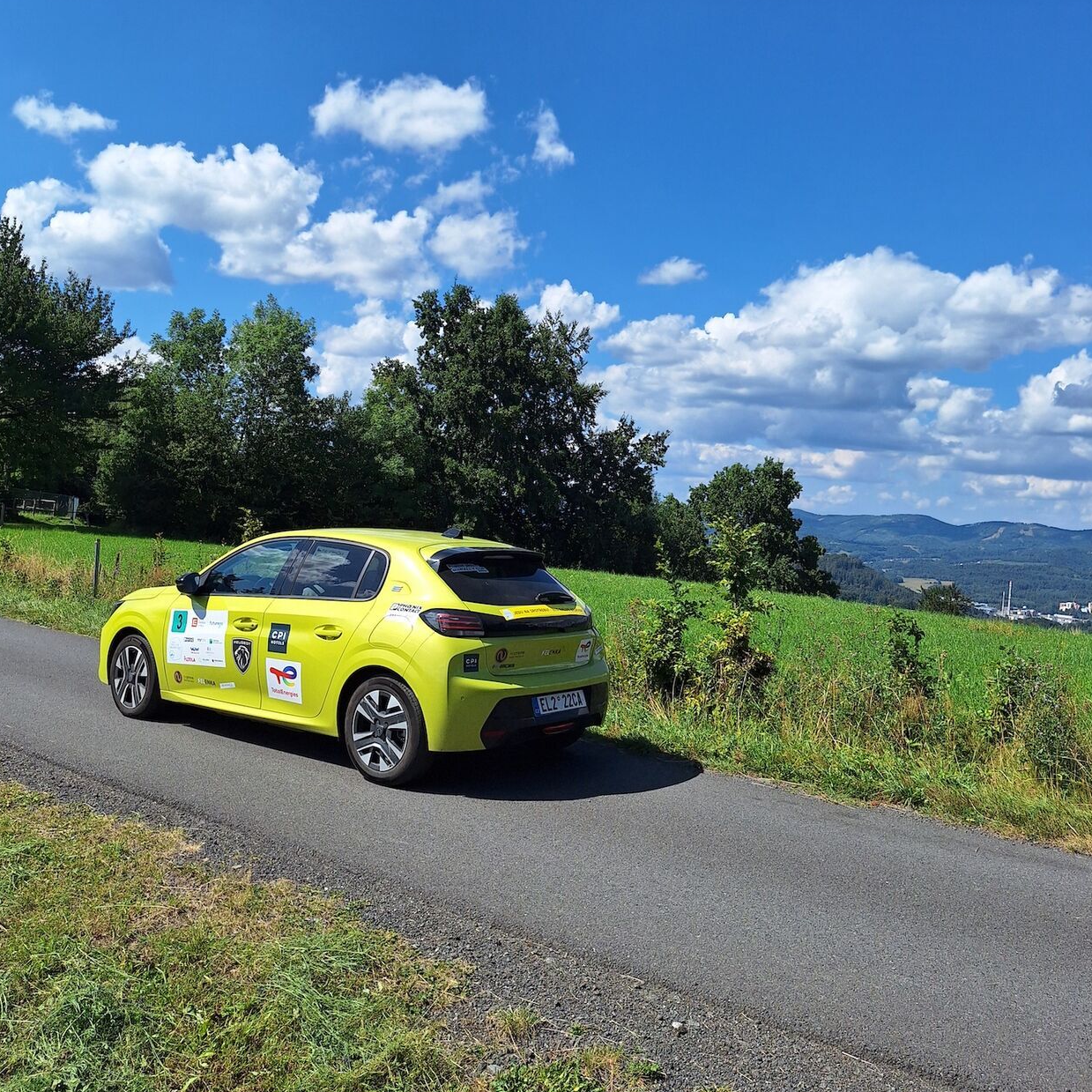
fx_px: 999
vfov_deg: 57.2
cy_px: 500
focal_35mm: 28
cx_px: 531
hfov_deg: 57.3
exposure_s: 1/3636
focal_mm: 5.54
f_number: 1.8
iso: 40
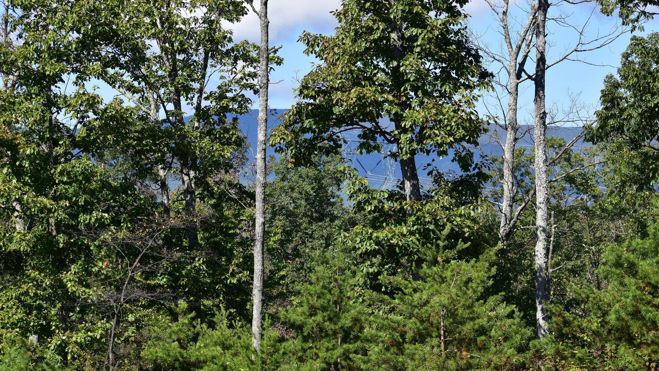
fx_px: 2071
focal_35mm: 119
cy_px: 195
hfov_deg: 18.1
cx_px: 328
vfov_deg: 10.2
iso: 200
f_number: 6.3
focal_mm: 75
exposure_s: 1/640
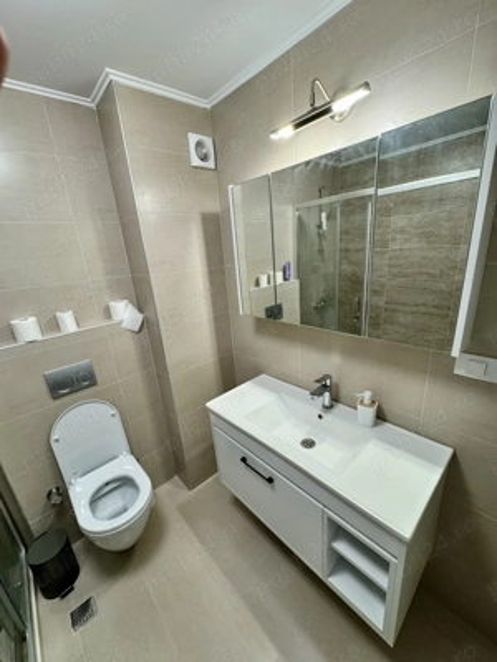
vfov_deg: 102.1
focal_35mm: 14
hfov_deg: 85.7
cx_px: 248
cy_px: 331
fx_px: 268
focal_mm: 2.22
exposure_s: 1/100
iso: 200
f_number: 2.2
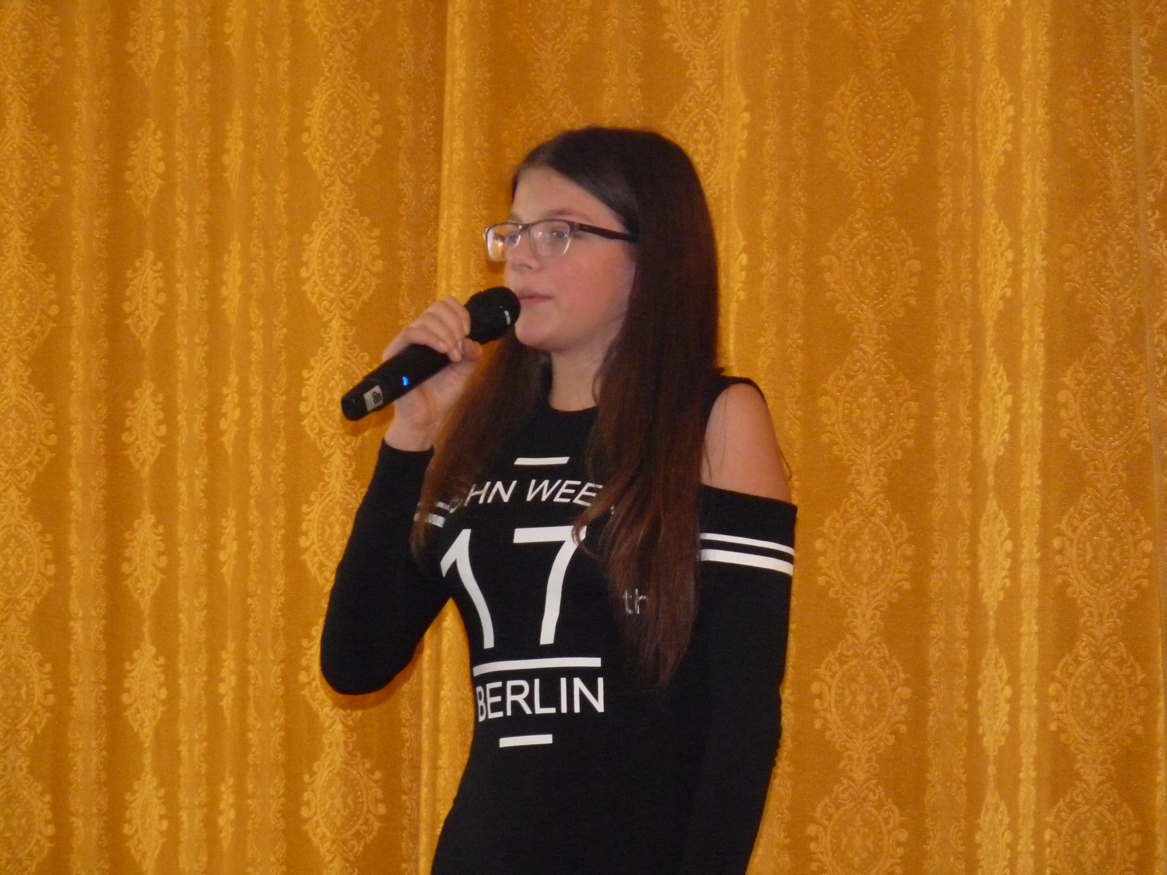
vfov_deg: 5.5
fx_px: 9069
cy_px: 438
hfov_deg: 7.4
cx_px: 584
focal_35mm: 269
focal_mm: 47.8
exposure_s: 1/40
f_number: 4
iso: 800
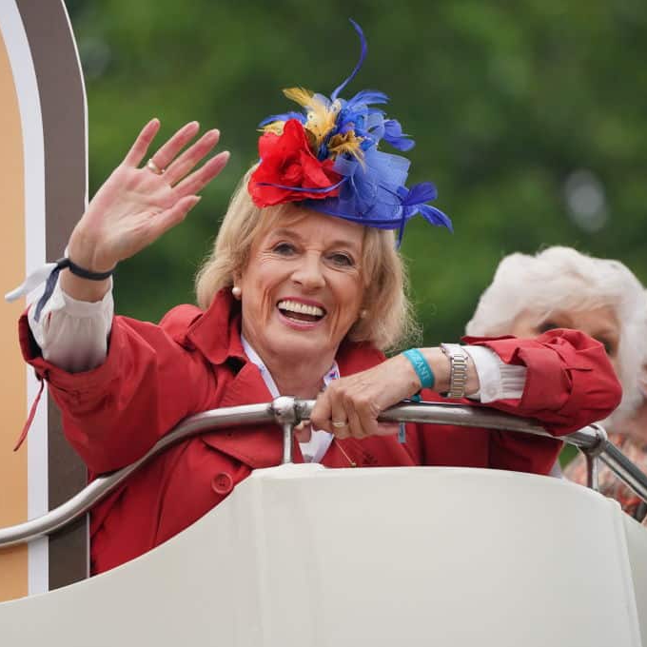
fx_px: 9939
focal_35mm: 470
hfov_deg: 3.7
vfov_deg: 3.7
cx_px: 271
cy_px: 324
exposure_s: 1/3200
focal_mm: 367
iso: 3200
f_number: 5.6
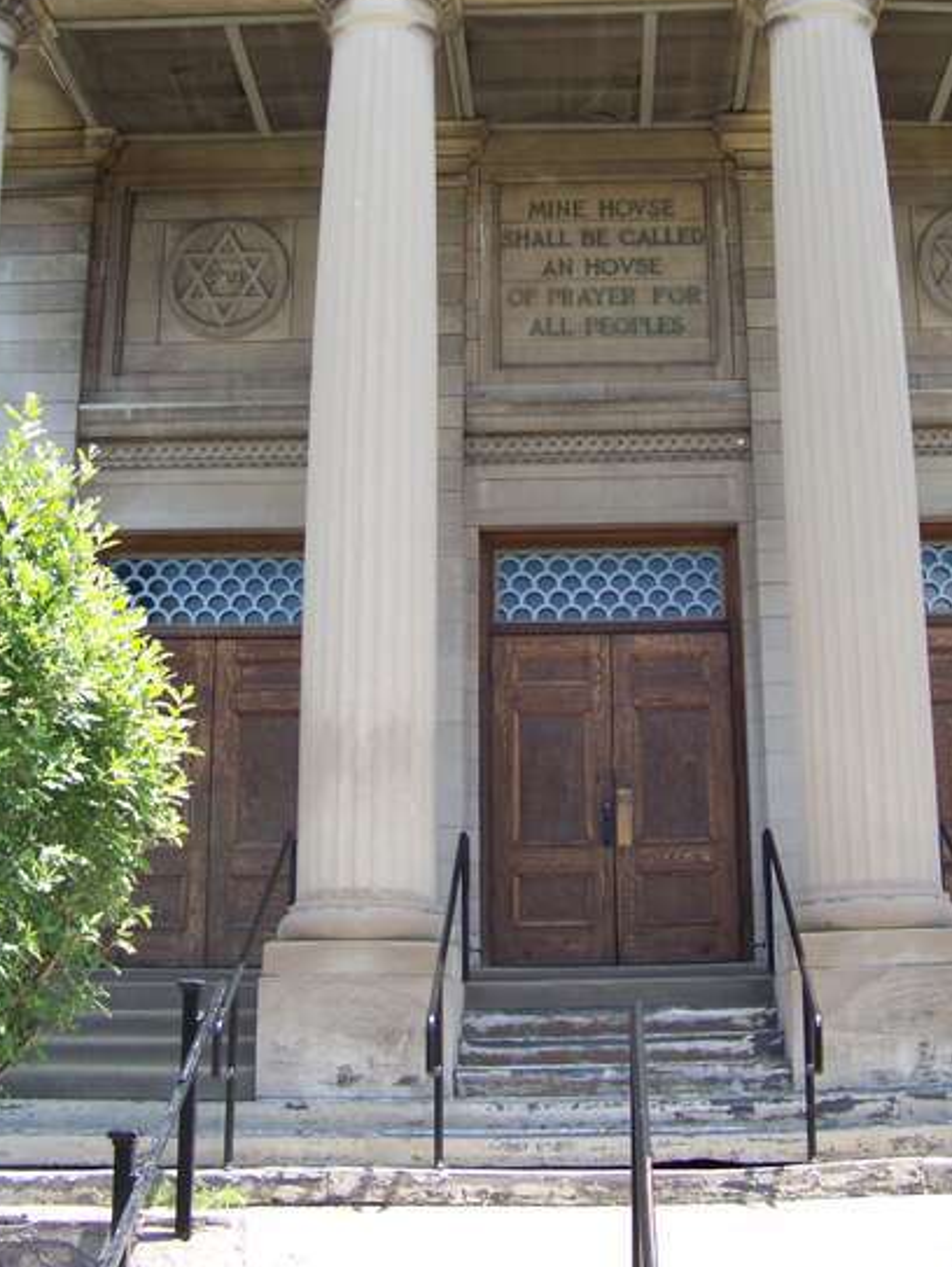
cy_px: 373
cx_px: 551
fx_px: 1941
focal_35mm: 53
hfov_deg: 27.5
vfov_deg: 35.6
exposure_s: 1/250
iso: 69
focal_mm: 5.85
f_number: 2.8
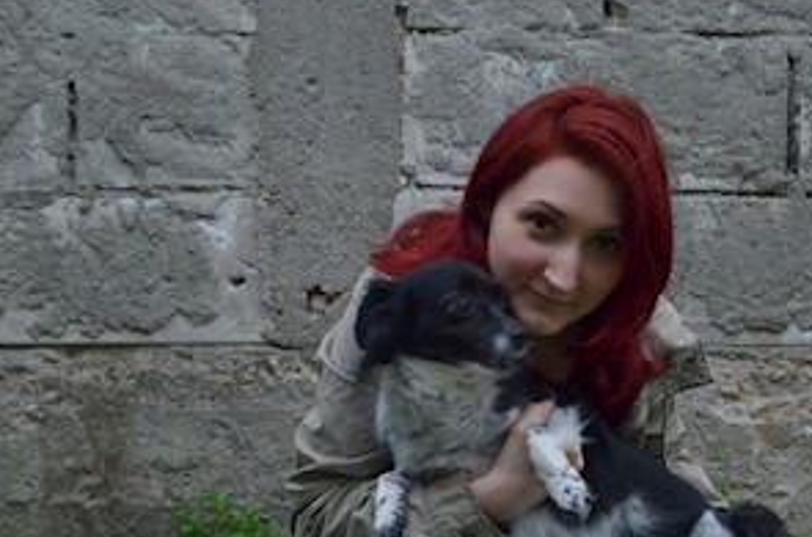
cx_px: 506
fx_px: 1260
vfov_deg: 23.9
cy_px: 376
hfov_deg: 35.5
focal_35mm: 56
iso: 1000
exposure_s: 1/30
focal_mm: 22
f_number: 5.6
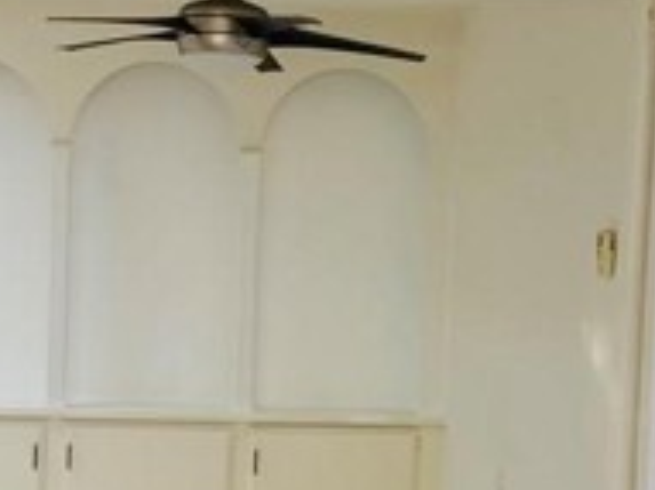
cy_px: 370
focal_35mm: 87
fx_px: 1645
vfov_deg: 16.9
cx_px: 185
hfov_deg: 22.4
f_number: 1.8
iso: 400
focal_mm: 4.25
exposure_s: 1/60
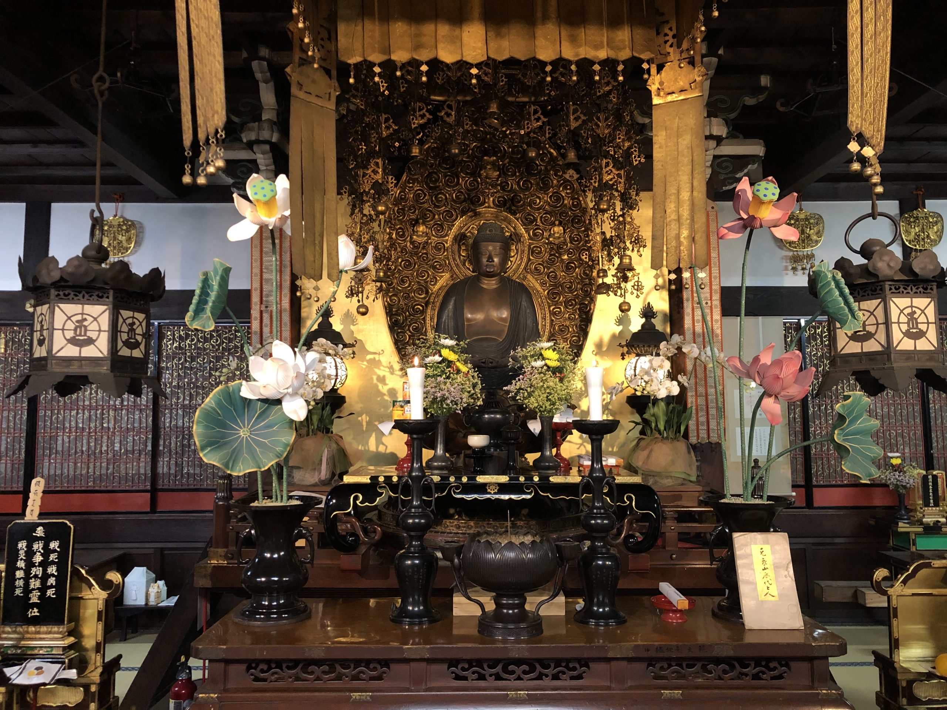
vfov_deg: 49.7
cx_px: 474
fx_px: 766
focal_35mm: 28
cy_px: 355
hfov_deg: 63.4
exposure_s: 1/15
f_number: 1.8
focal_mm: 4
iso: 80
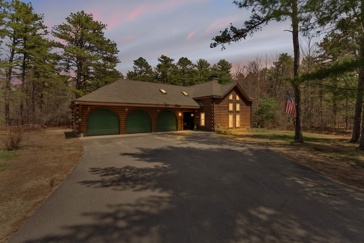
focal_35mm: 16
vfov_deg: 73.8
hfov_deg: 96.7
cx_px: 182
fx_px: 162
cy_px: 122
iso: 800
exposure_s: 1/1000
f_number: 8
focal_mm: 16
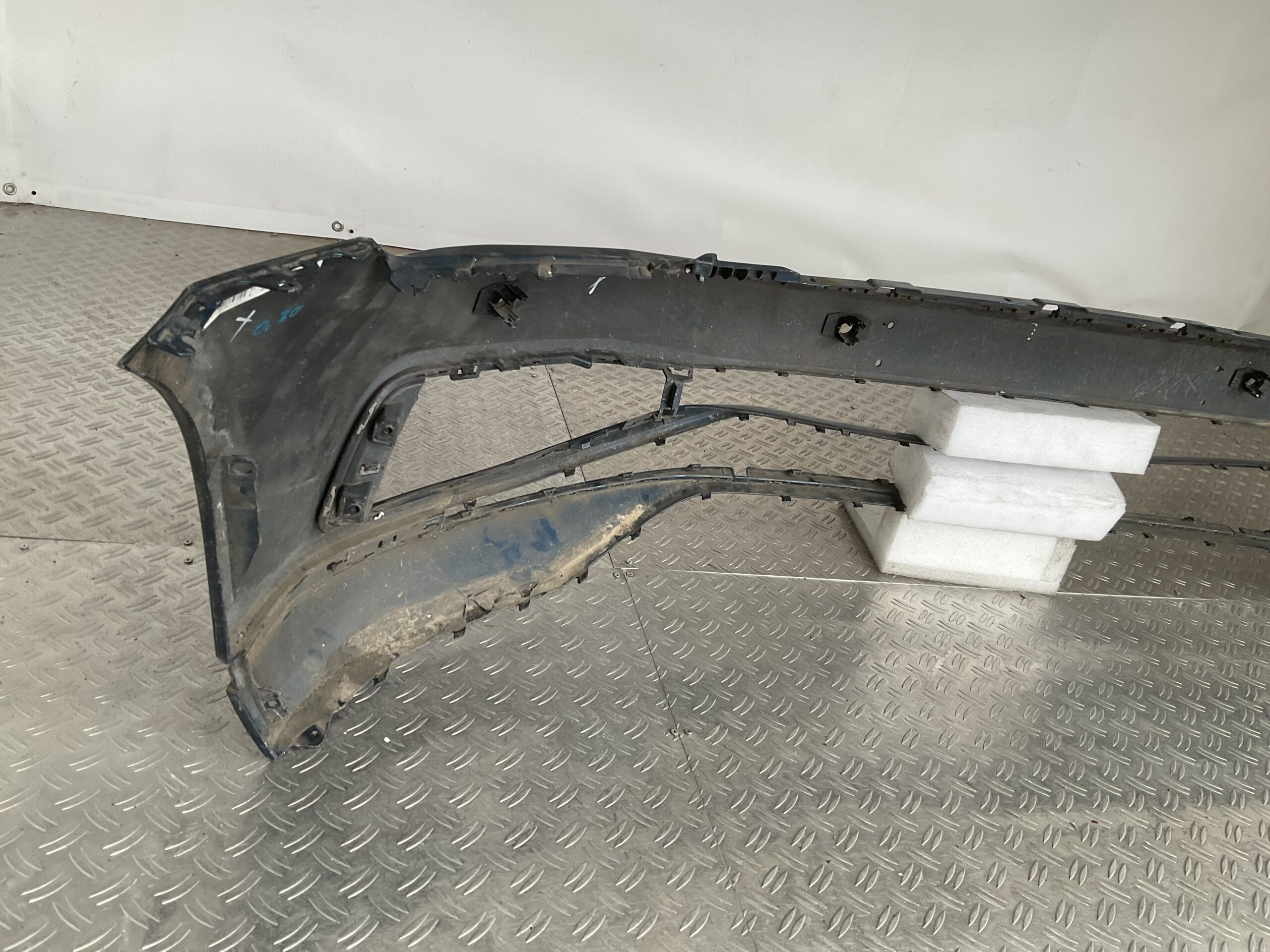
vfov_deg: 48.2
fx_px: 1064
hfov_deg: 61.7
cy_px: 476
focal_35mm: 29
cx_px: 635
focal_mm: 3
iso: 50
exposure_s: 1/120
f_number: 1.8
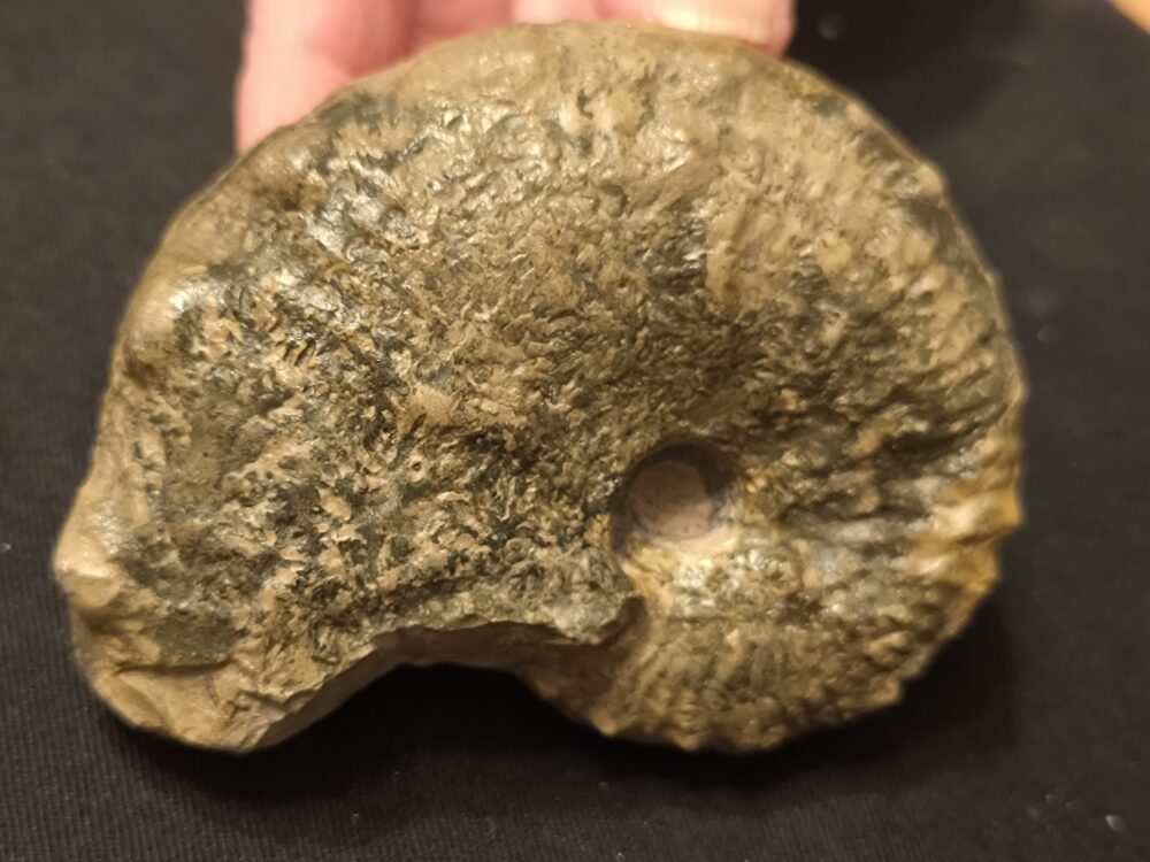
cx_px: 575
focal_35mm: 50
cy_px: 431
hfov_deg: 38.2
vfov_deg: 29.1
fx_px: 1661
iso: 1250
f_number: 1.9
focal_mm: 6.92
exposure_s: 1/25
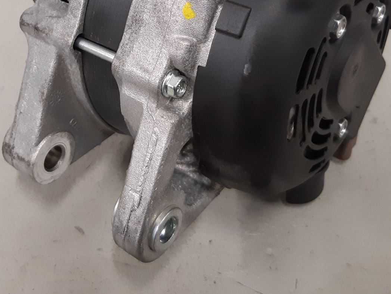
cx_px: 137
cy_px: 41
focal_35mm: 51
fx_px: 576
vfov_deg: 27.7
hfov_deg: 37.2
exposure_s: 1/50
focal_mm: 3.93
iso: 200
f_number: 1.7
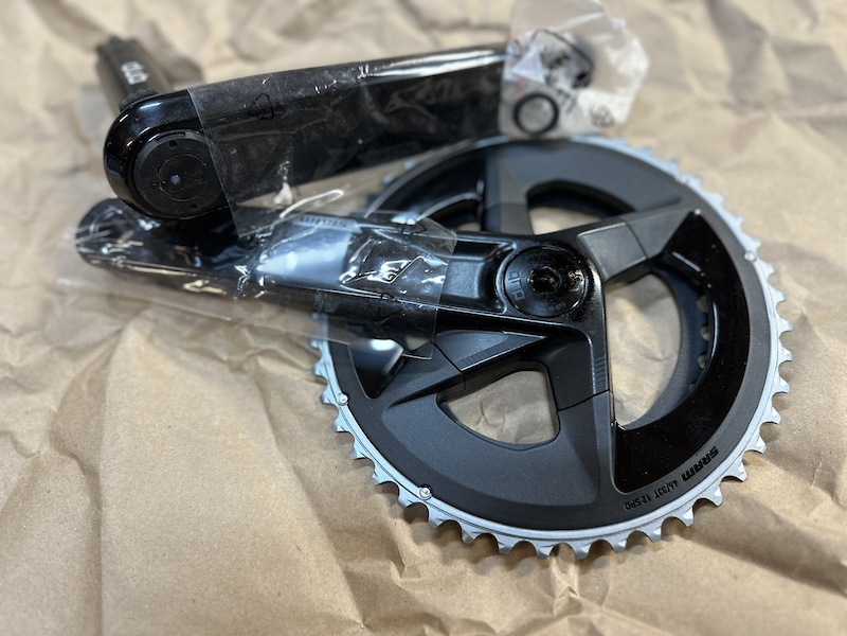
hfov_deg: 71.6
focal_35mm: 24
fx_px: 587
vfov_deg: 56.8
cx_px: 424
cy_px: 318
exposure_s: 1/60
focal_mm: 6.86
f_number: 1.78
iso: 320
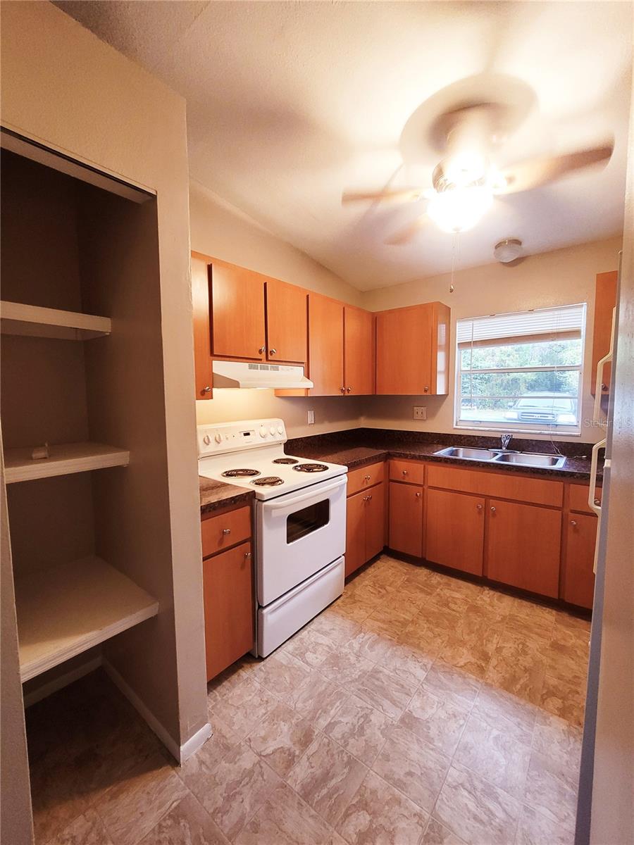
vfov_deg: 106.2
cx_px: 317
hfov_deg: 89.9
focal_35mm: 13
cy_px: 422
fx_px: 317
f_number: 2.2
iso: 320
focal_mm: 2.2
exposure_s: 1/39.1
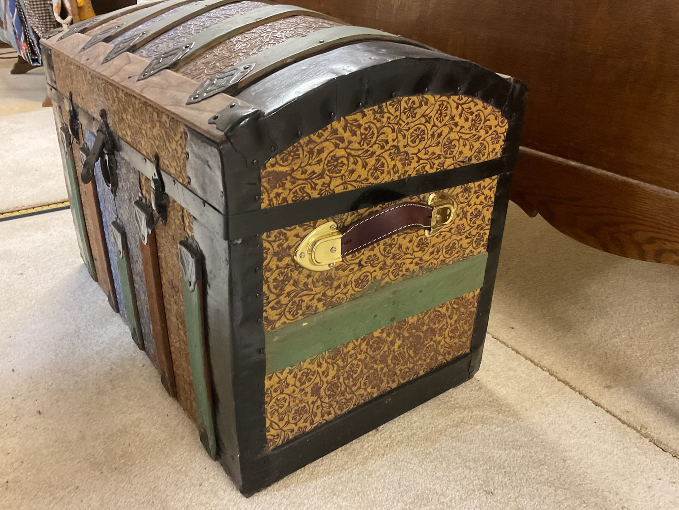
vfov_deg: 48.2
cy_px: 255
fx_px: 569
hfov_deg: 61.7
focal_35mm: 29
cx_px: 340
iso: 320
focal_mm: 3
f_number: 1.8
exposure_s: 1/30
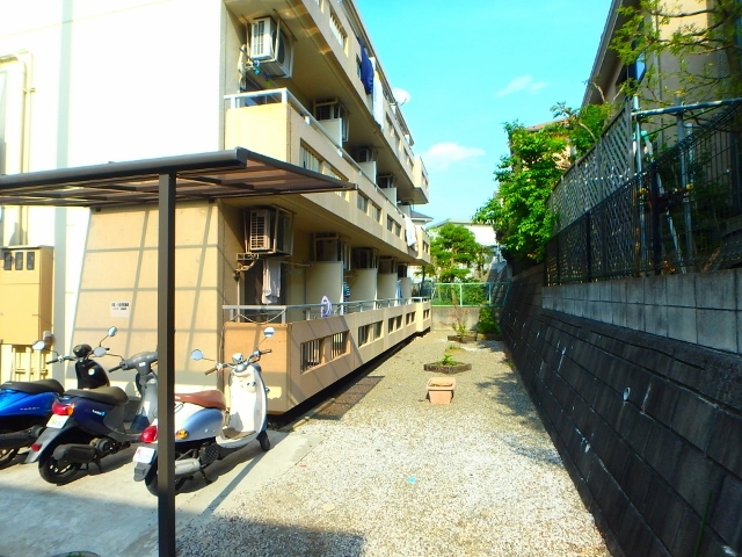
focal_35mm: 21
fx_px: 450
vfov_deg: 63.4
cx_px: 371
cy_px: 278
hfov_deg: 79.0
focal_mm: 3.7
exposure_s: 1/500
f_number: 3.5
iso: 125
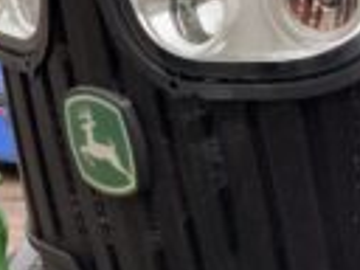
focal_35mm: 145
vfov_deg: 10.2
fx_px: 1508
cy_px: 121
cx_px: 633
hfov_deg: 12.5
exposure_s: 1/122
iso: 32
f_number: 1.8
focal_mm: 3
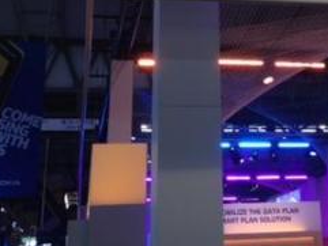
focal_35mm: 73
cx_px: 265
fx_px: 692
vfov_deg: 19.8
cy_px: 30
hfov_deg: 26.2
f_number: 2.4
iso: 64
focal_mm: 4.13
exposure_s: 1/60
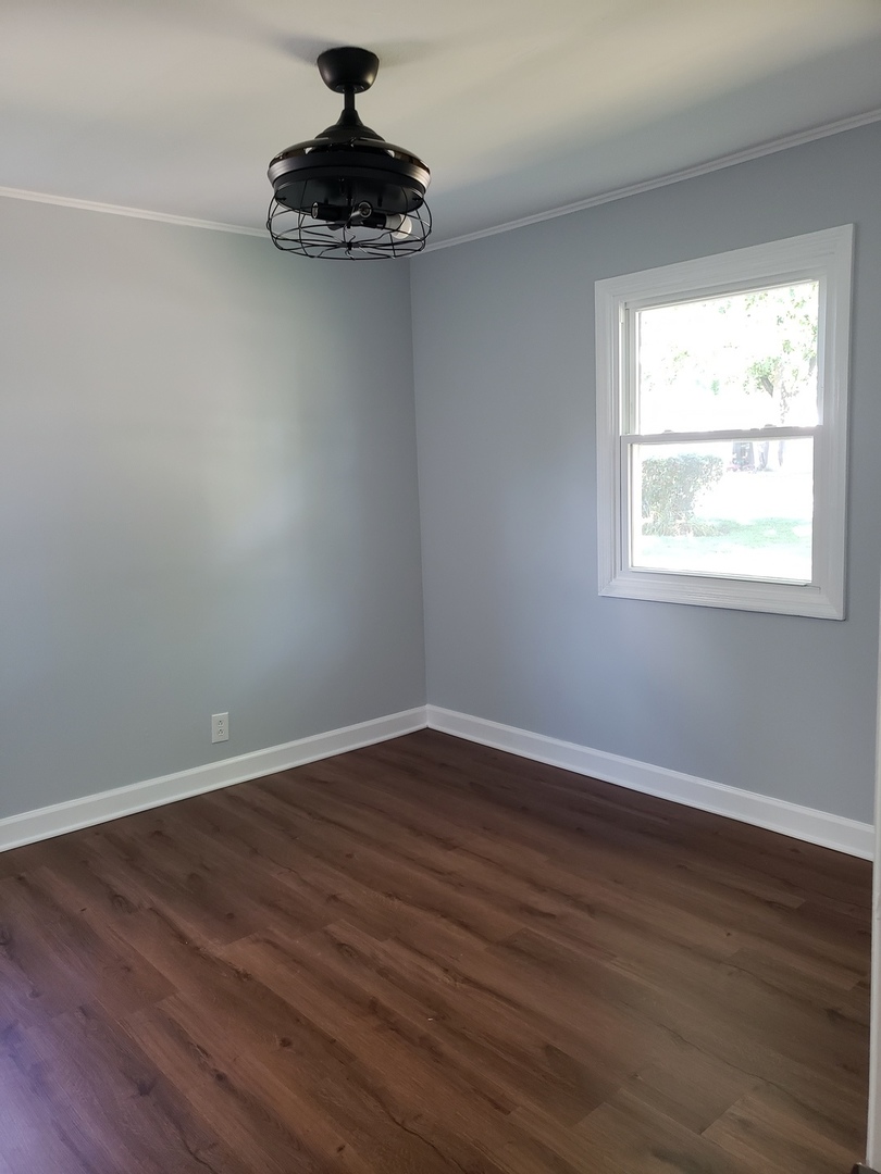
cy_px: 587
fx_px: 882
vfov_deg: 67.3
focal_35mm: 26
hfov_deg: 53.1
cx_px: 440
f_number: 1.5
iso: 200
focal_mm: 4.3
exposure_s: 1/60
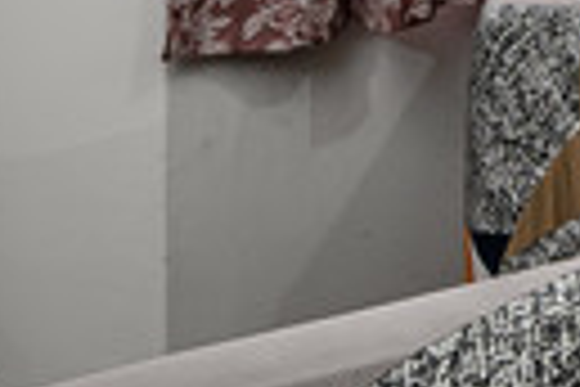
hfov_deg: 12.7
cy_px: -367
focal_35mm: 95
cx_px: 1587
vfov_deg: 12.7
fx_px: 1530
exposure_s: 1/15
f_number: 9
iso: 320
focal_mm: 12
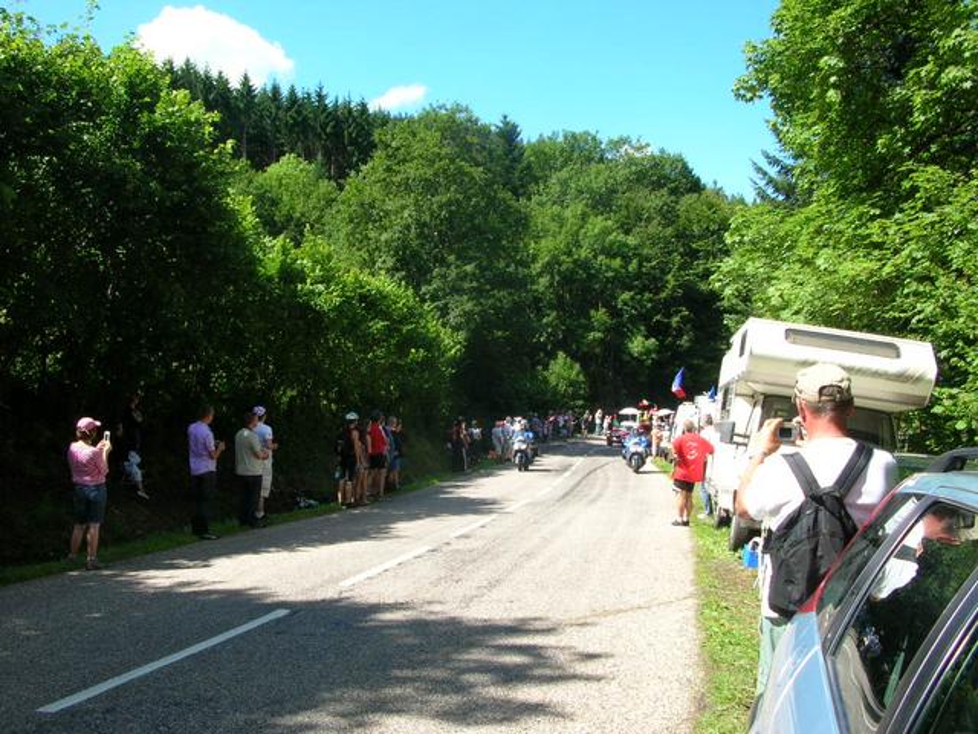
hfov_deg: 52.6
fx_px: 989
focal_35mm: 35
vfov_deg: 40.7
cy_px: 367
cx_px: 489
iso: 50
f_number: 5.6
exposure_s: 1/114
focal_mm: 5.8
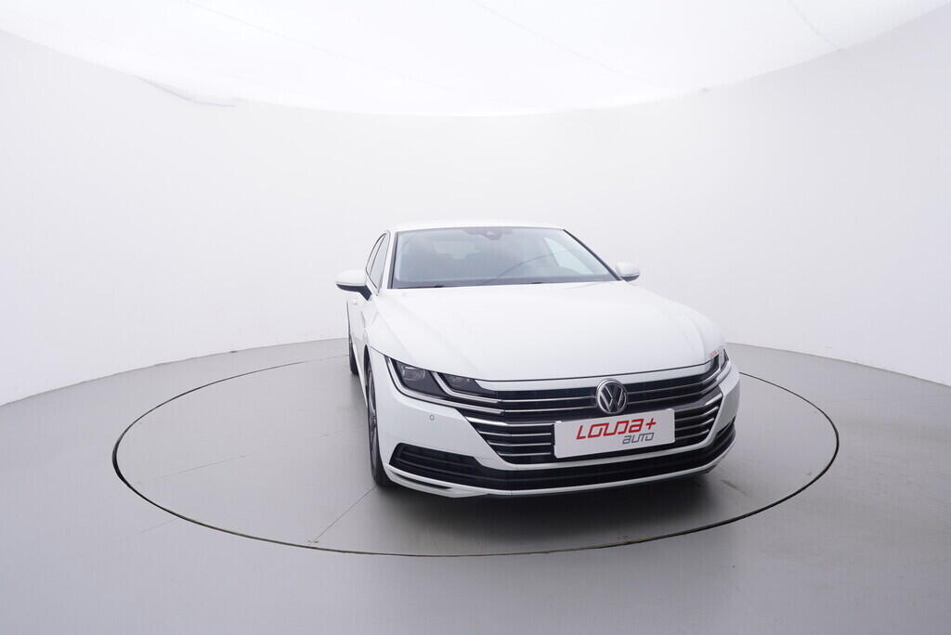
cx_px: 476
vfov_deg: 56.2
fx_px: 595
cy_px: 318
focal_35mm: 22
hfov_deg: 77.3
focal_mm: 15
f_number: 5
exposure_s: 1/80
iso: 200
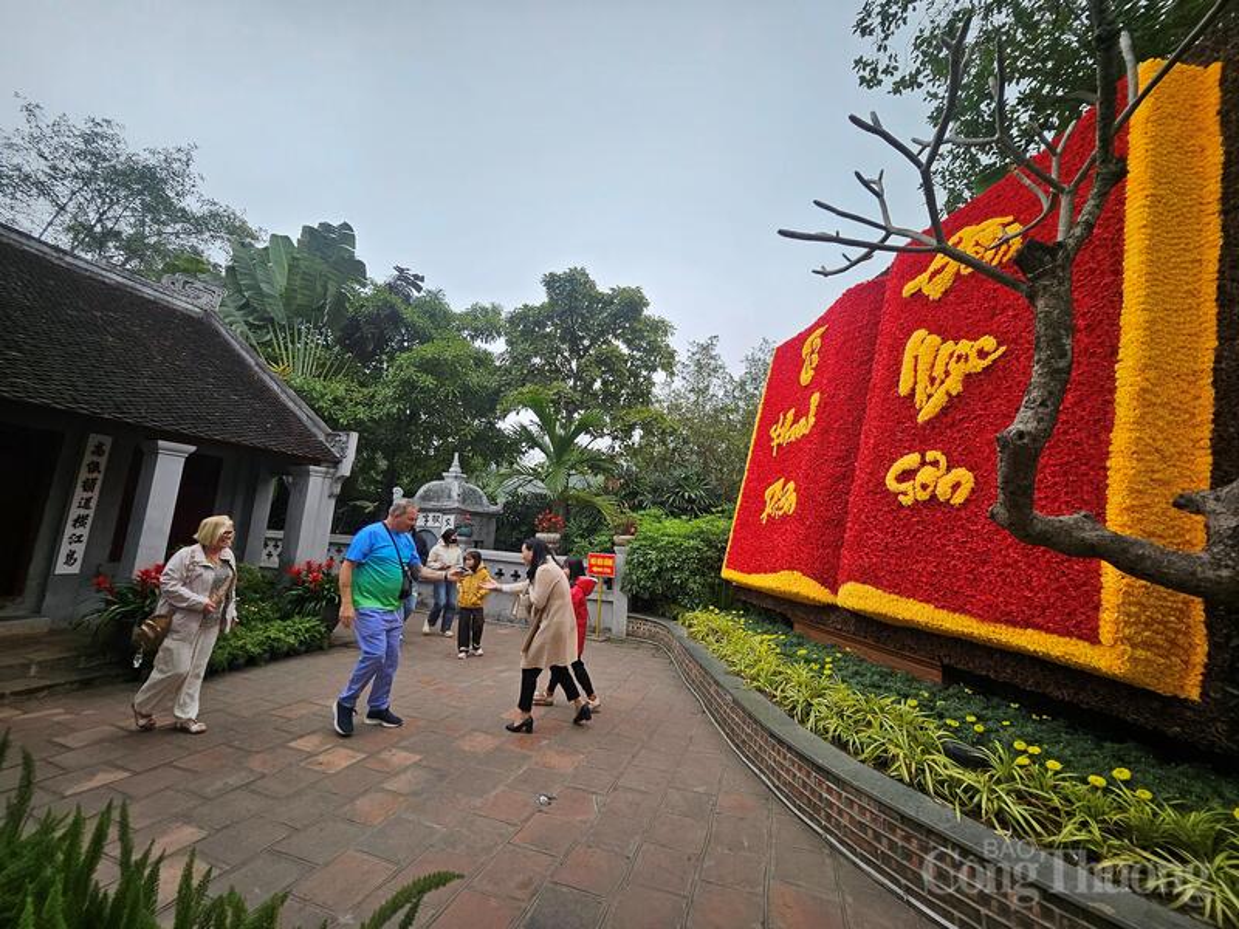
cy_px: 464
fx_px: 465
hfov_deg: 106.2
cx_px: 620
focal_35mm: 13
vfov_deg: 89.9
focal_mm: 1.74
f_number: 2.2
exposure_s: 1/219
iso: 32
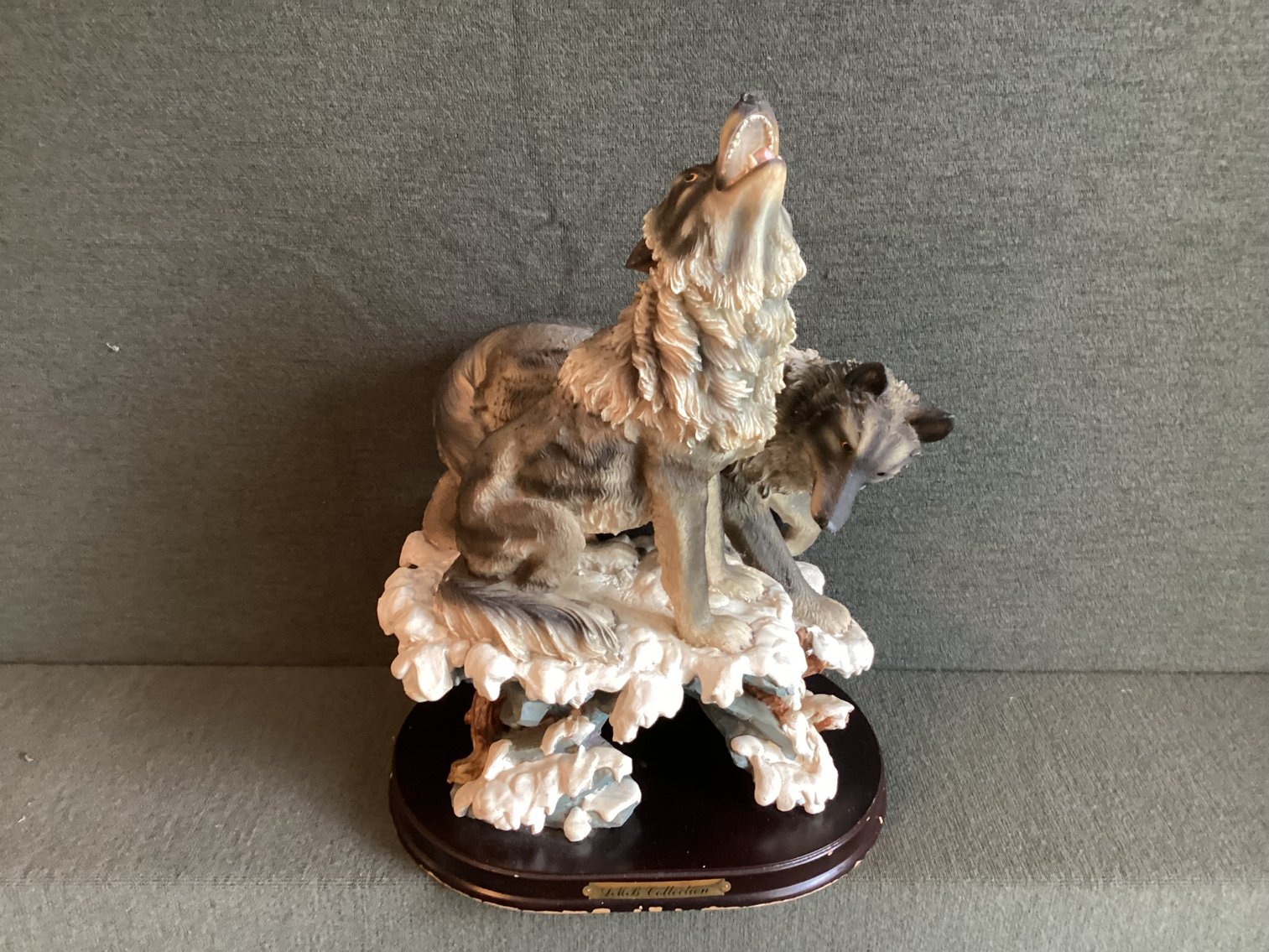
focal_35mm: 31
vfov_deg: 45.4
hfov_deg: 58.3
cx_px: 634
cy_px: 476
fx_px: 1137
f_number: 2.4
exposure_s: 1/40
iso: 400
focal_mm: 3.3
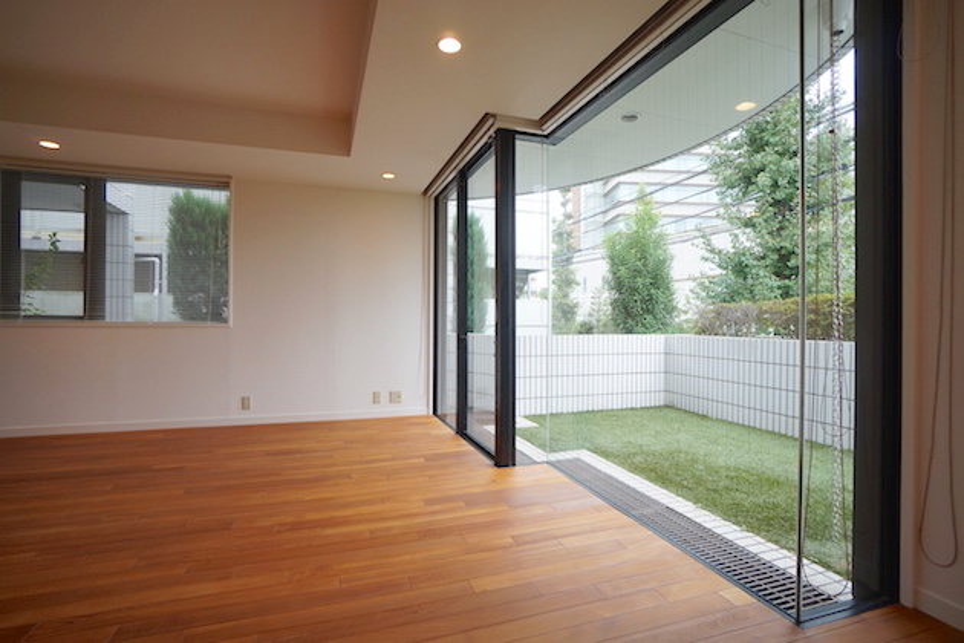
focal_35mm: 16
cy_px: 322
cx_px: 482
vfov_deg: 72.1
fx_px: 442
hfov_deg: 95.0
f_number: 4.5
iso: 200
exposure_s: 1/80
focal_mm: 11
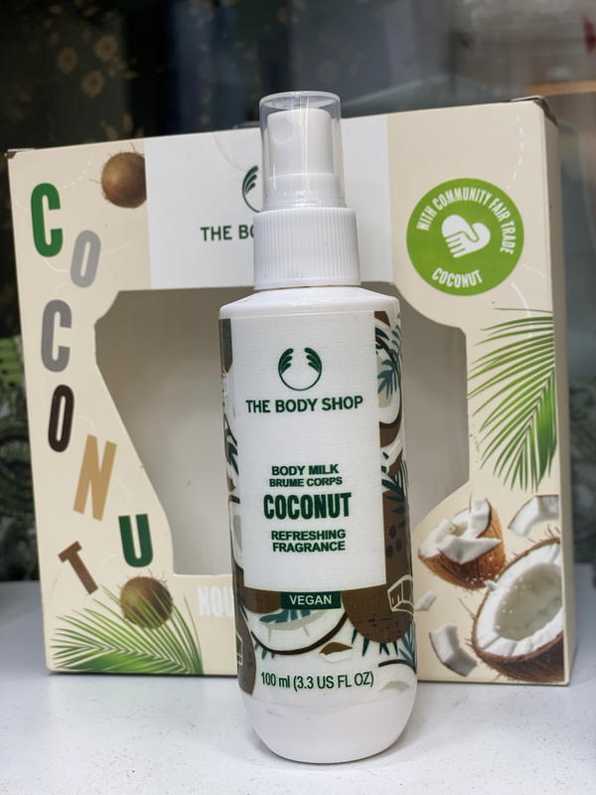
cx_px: 298
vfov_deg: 36.8
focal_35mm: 52
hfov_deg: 28.0
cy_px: 398
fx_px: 1194
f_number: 2
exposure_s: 1/122
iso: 50
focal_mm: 6
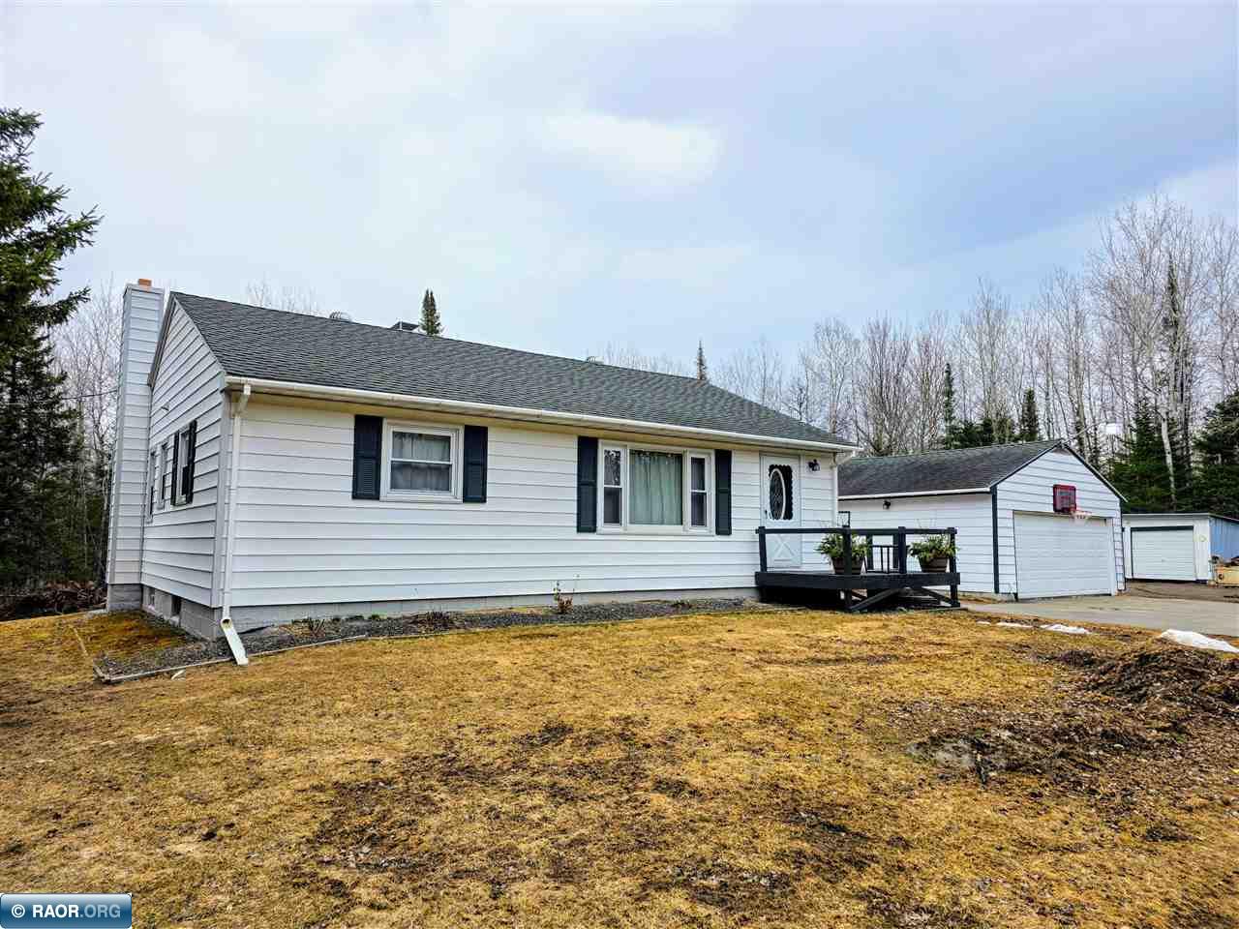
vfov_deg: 58.9
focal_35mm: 23
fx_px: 823
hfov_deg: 73.9
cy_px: 464
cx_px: 620
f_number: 1.7
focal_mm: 6.3
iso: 80
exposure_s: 1/2000
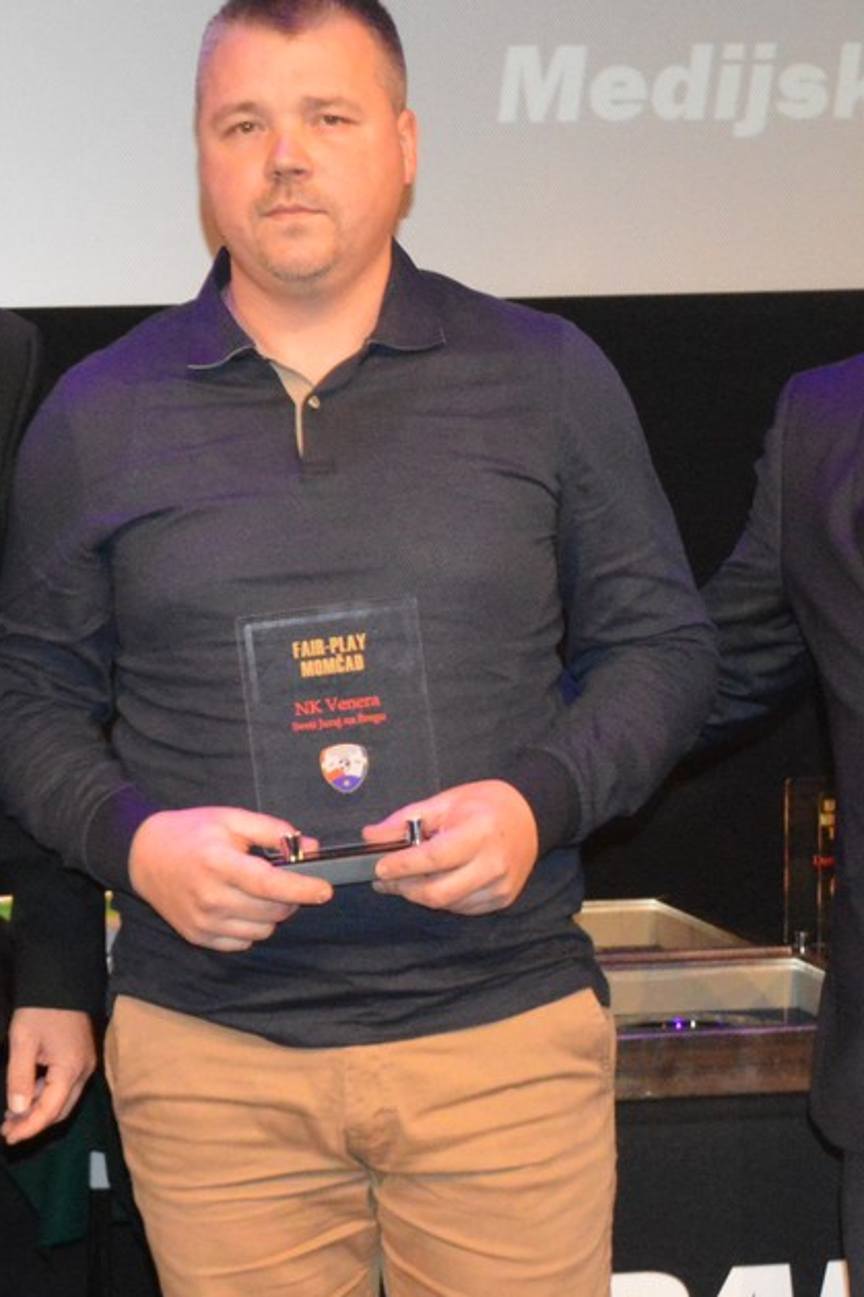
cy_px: 635
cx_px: -21
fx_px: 4044
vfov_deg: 18.2
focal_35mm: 112
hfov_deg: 12.0
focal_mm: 29
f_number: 7.1
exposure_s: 1/100
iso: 3200
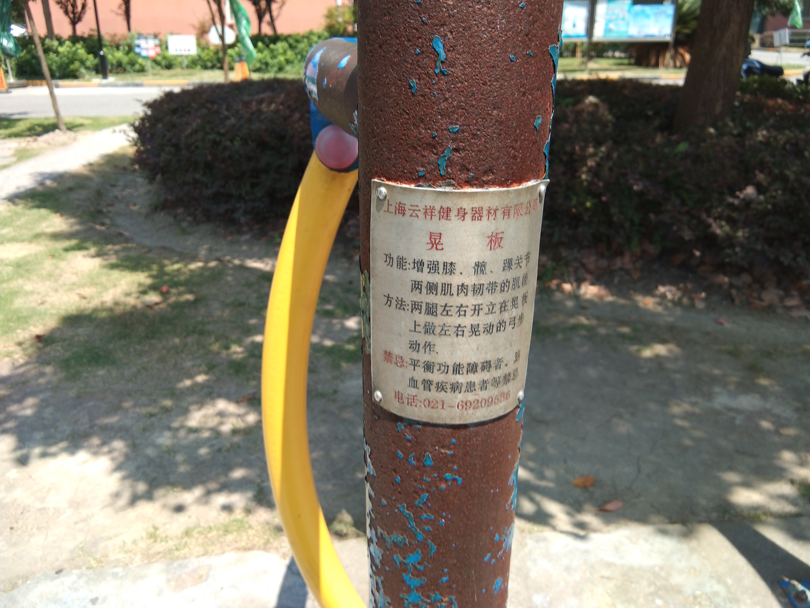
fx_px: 725
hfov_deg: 58.4
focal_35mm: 31
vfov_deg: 45.4
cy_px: 304
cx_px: 405
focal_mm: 3.69
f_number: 2.2
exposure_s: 1/410
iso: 50
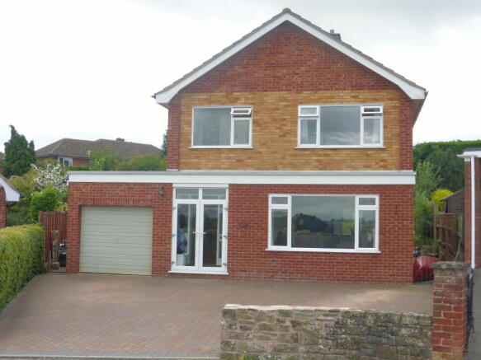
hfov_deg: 40.4
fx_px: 653
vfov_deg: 30.9
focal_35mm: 47
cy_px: 180
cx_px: 240
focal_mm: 8.5
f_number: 4.2
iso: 100
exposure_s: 1/320
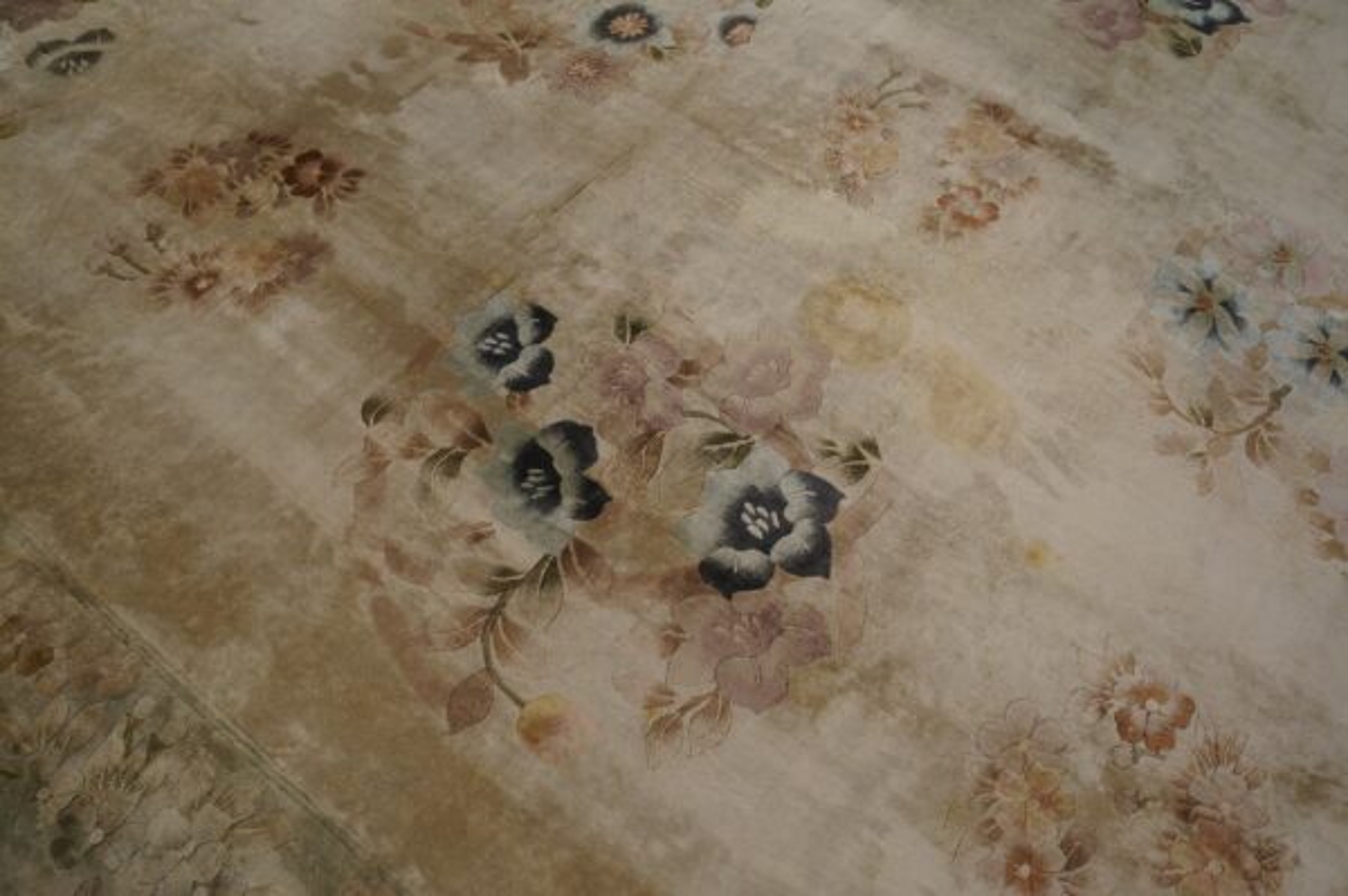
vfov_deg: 47.9
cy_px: 448
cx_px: 674
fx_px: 1010
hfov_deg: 67.4
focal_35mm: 27
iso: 320
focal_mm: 18
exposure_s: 1/60
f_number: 4
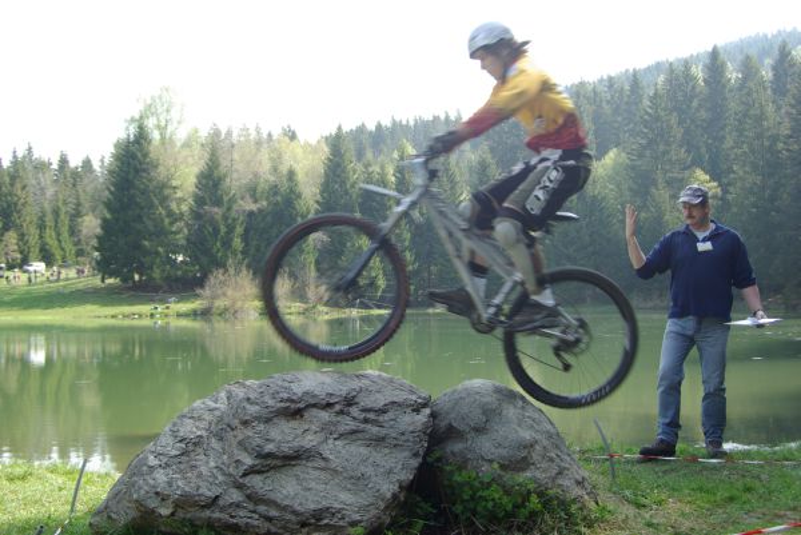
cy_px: 268
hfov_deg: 46.4
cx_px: 400
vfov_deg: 31.9
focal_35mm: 42
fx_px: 935
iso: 100
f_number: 4.5
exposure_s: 1/90
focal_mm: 28
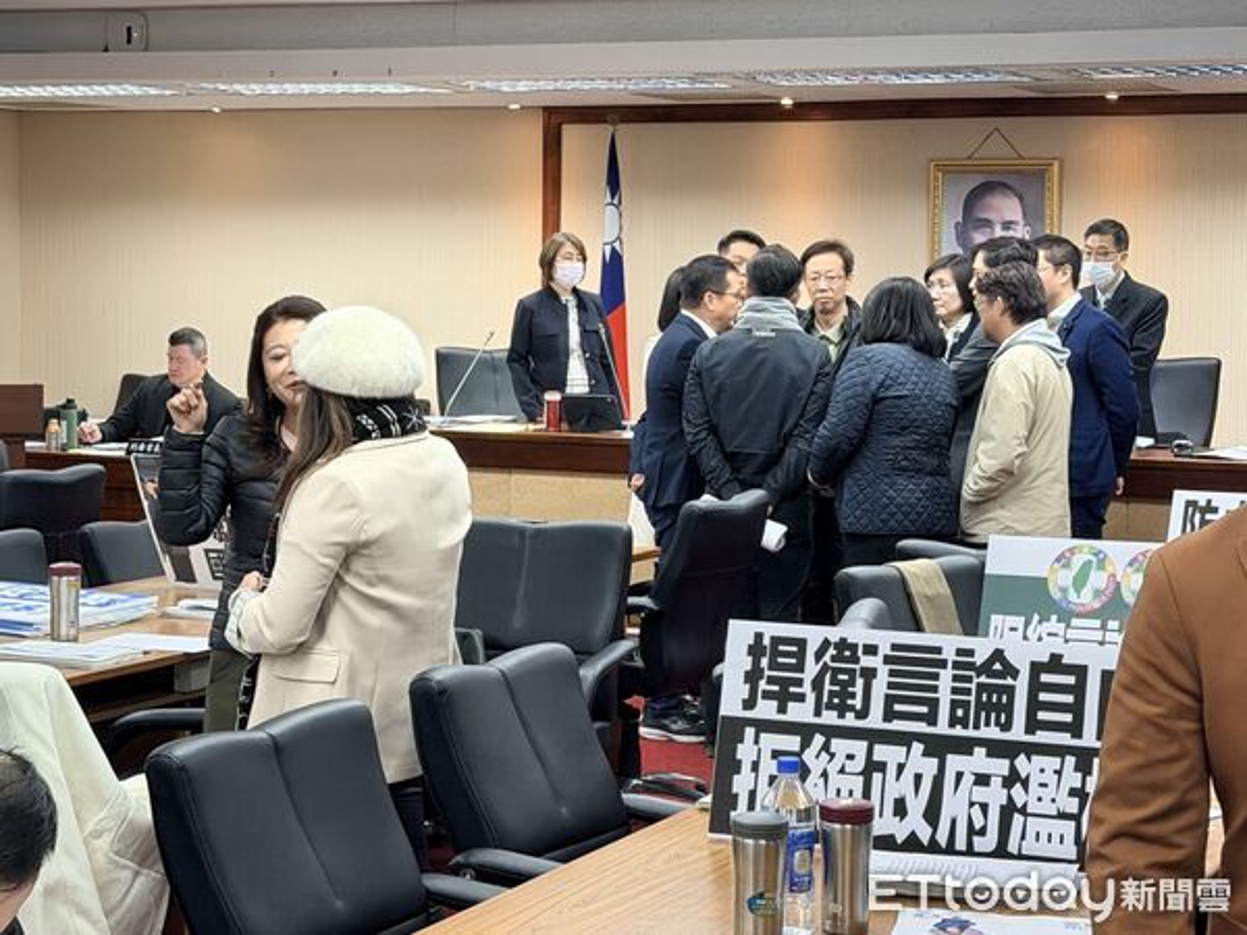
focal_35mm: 48
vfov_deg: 30.3
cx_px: 624
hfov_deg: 39.7
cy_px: 468
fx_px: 1729
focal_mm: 6.76
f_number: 1.78
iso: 160
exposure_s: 1/120
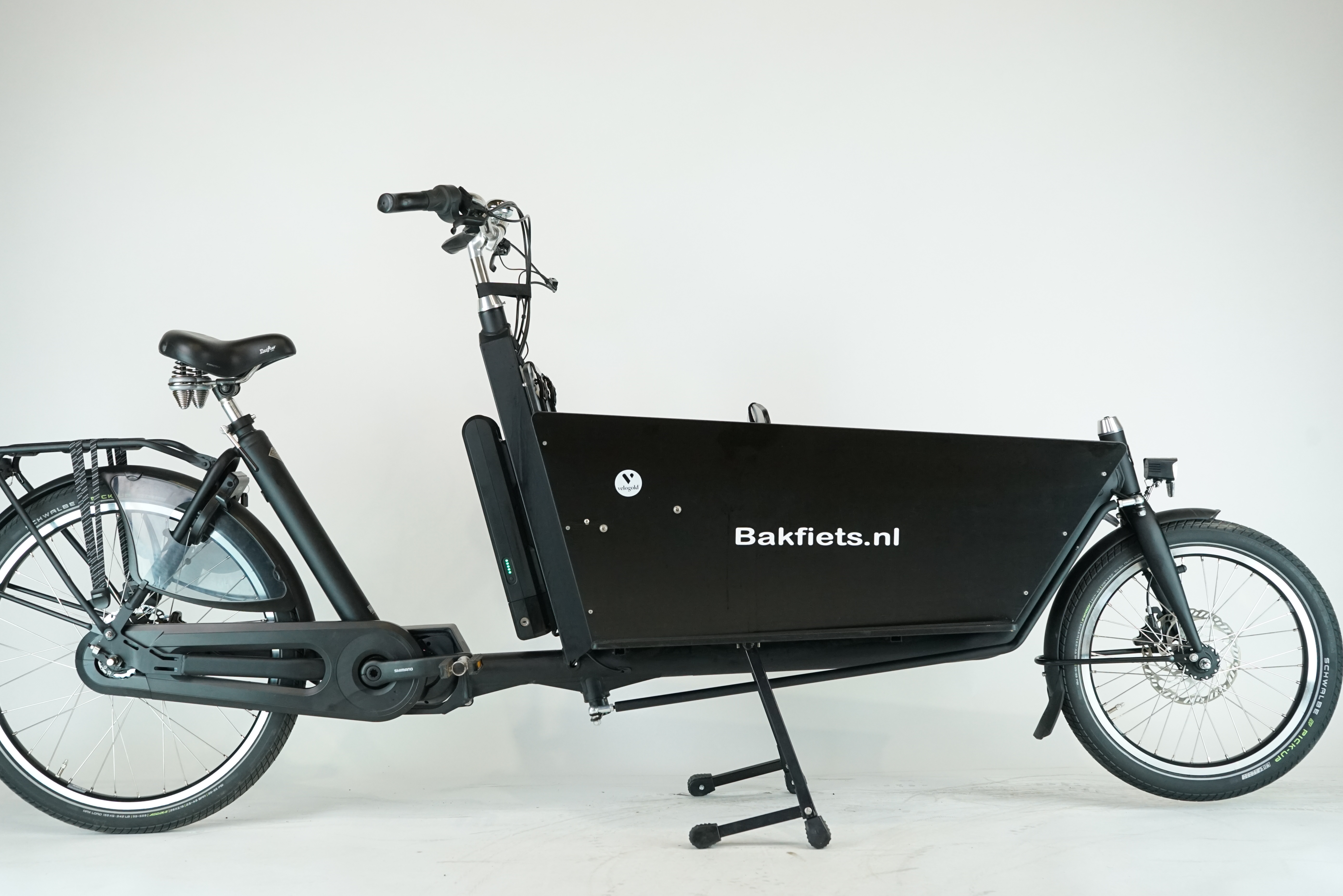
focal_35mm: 43
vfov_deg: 31.2
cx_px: 630
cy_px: 457
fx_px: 1604
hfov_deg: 45.4
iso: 2000
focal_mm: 40
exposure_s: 1/200
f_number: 6.3
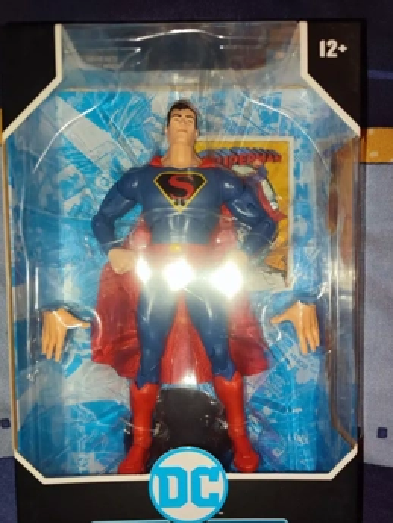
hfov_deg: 48.2
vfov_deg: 61.3
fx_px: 439
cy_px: 302
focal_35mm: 29
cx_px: 203
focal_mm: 6.04
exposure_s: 1/33
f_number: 1.9
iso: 156
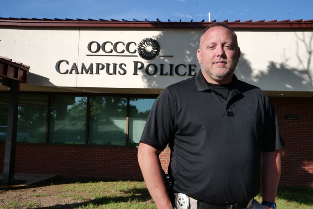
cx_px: 156
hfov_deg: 49.6
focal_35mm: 39
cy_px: 104
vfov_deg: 34.2
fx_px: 339
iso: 320
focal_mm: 39
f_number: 22
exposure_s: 1/100
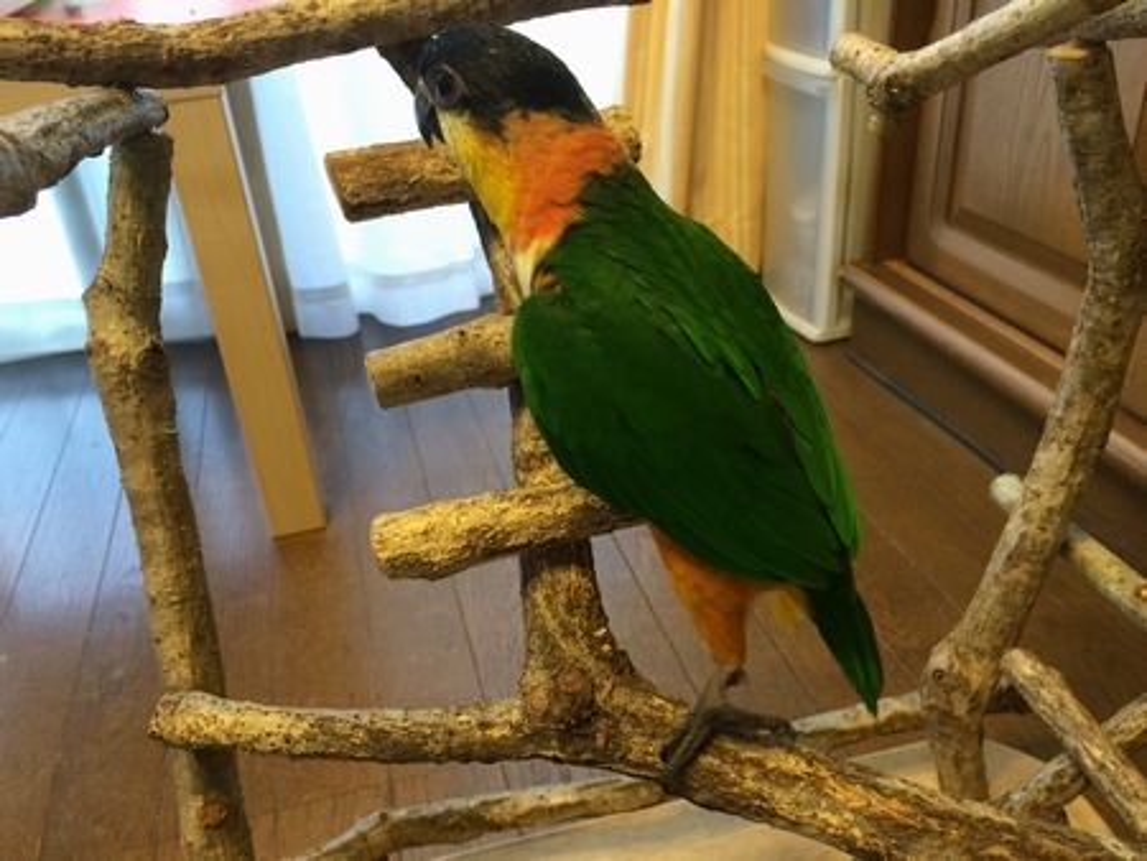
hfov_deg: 61.6
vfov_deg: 48.3
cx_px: 574
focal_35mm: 29
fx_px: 961
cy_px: 430
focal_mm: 4.15
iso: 125
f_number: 2.2
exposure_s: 1/30
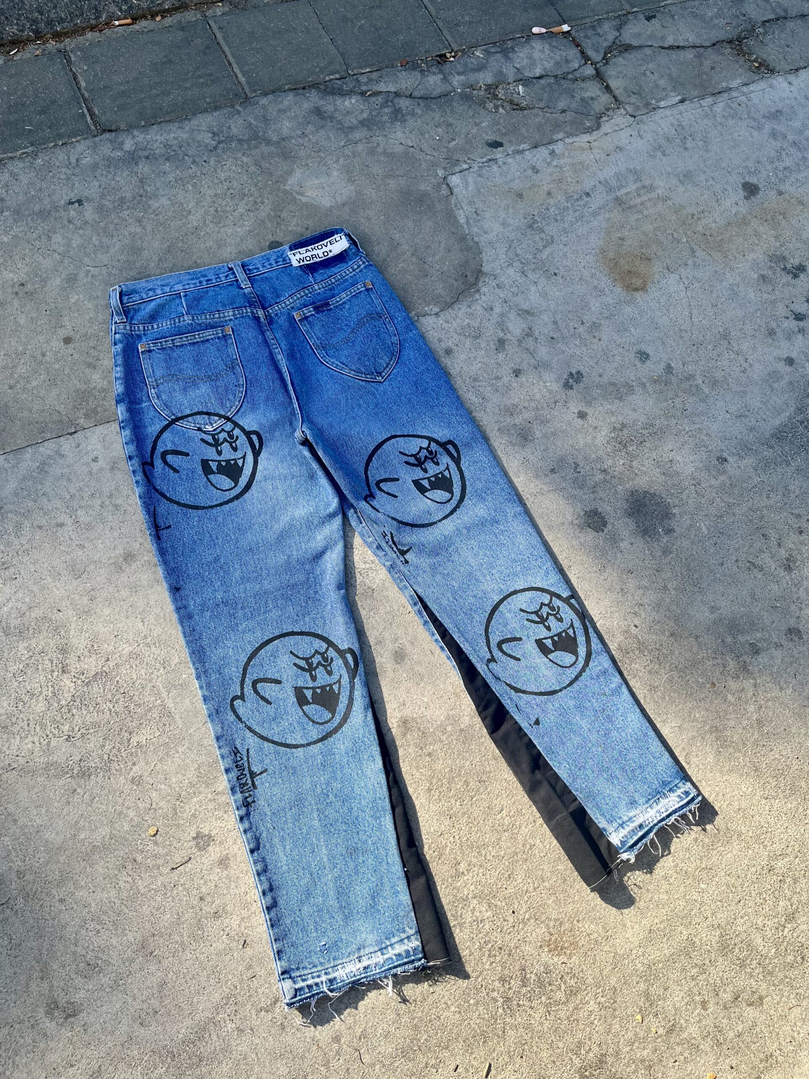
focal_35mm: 26
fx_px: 810
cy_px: 540
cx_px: 404
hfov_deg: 53.1
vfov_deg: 67.3
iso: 50
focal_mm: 5.1
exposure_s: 1/1129
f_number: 1.6
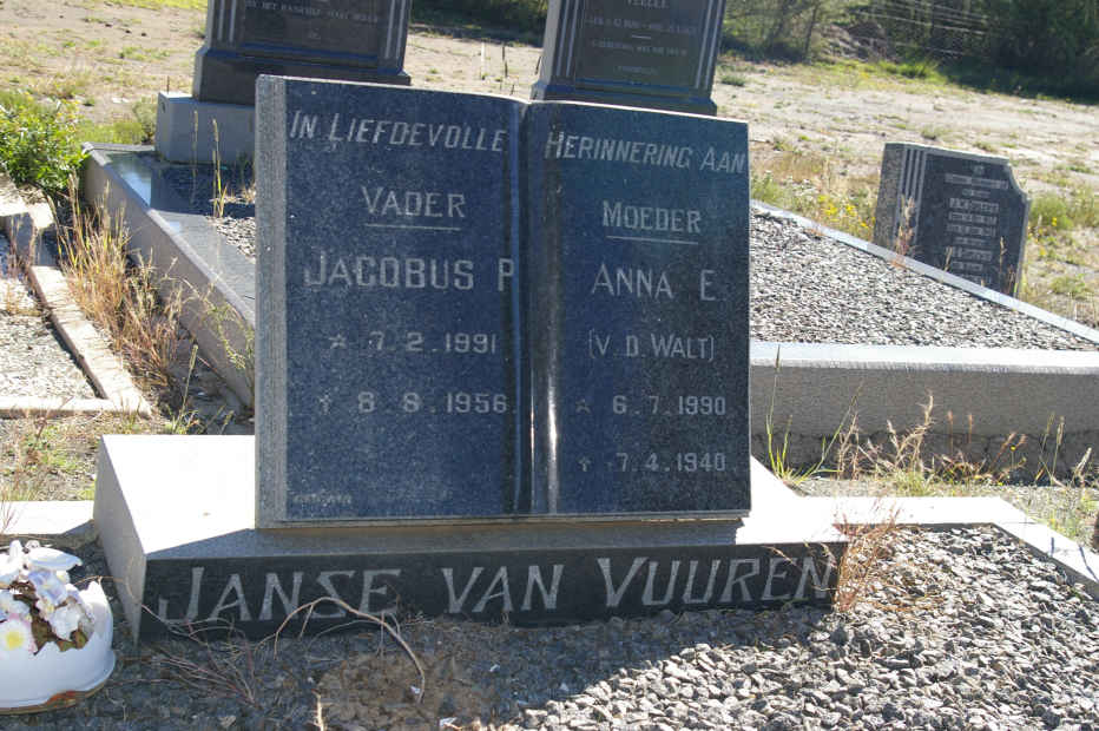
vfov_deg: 25.7
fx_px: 1602
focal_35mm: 52
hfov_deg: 37.9
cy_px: 366
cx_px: 550
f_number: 8
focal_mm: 35
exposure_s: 1/180
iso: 200
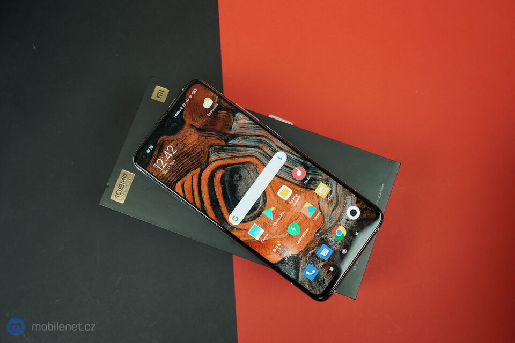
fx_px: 515
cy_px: 172
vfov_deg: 36.9
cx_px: 258
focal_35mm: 36
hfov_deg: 53.1
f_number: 8
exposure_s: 1/160
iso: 2000
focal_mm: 36
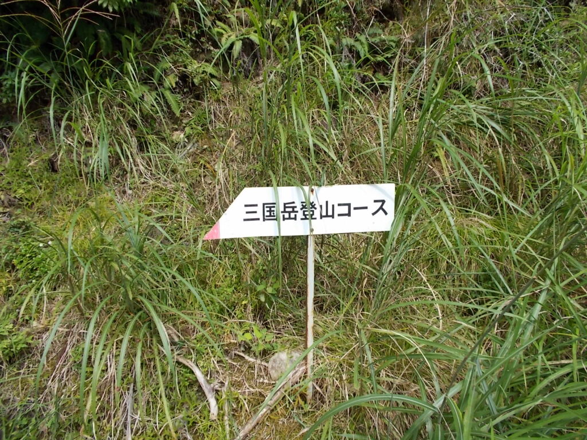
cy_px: 220
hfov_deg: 67.3
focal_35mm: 26
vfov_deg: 53.1
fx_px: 441
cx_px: 294
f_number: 3.2
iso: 80
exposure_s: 1/320
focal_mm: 4.6
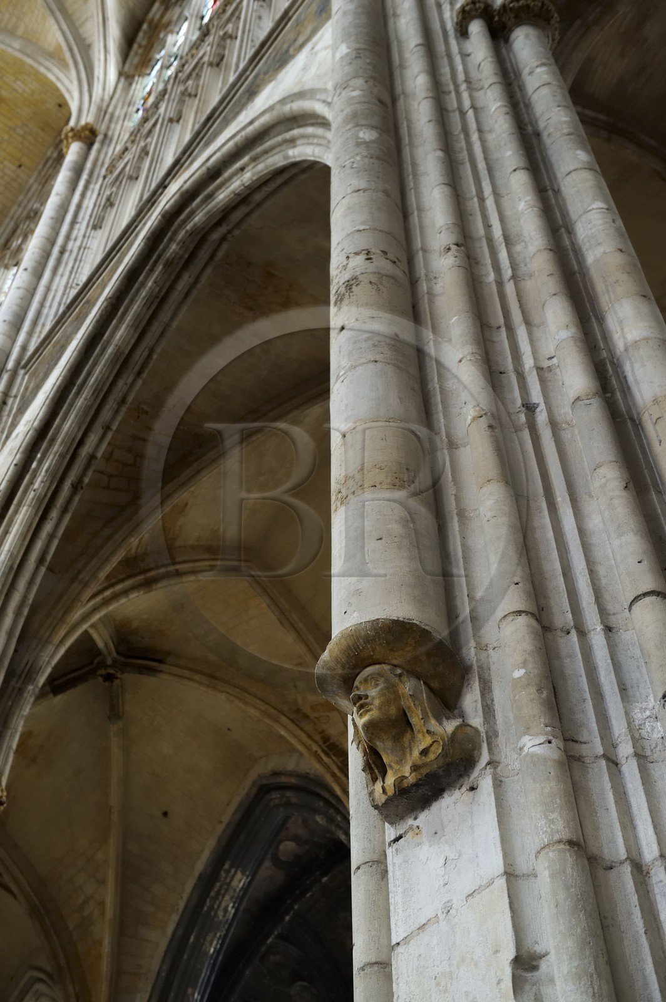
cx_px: 333
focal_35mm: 40
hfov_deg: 33.3
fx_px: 1112
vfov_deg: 48.5
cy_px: 501
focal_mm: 40
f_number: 3.5
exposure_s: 1/25
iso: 800
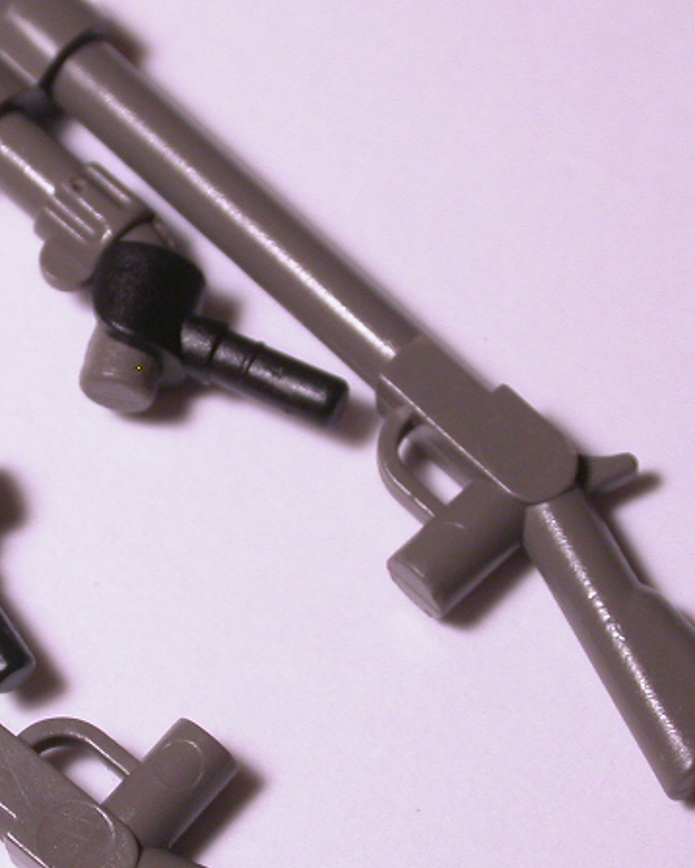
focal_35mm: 266
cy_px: 501
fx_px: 6835
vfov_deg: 7.3
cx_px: 111
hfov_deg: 5.8
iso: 100
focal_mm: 24.6
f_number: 4.3
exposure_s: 1/20.7
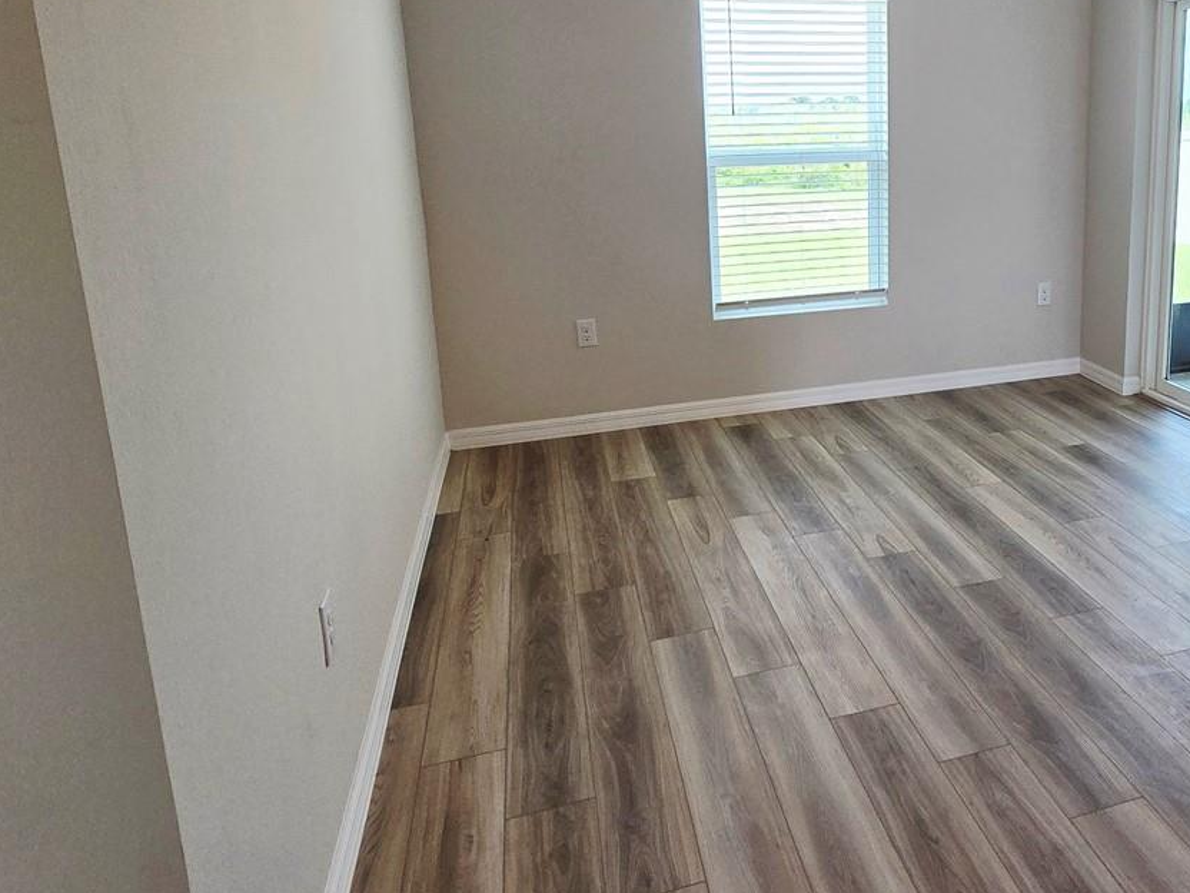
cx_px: 862
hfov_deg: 66.0
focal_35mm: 25
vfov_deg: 53.7
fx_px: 859
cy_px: 292
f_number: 2.2
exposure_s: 1/120
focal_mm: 2.2
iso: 64
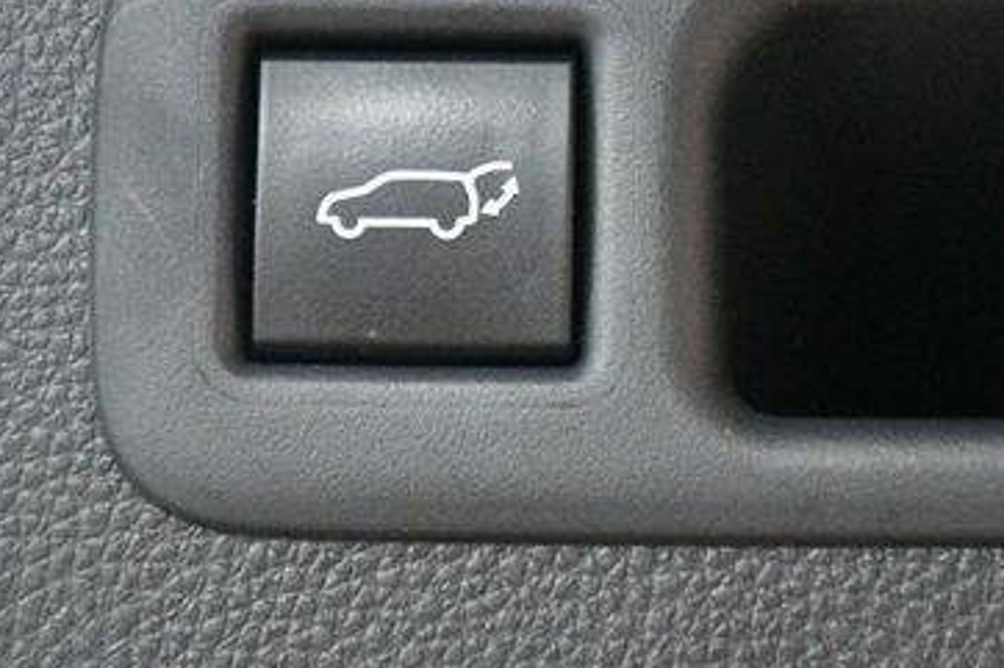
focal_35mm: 265
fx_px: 7387
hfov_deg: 7.8
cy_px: 158
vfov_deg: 5.2
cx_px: 496
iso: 10000
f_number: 5.6
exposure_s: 1/60
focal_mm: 100
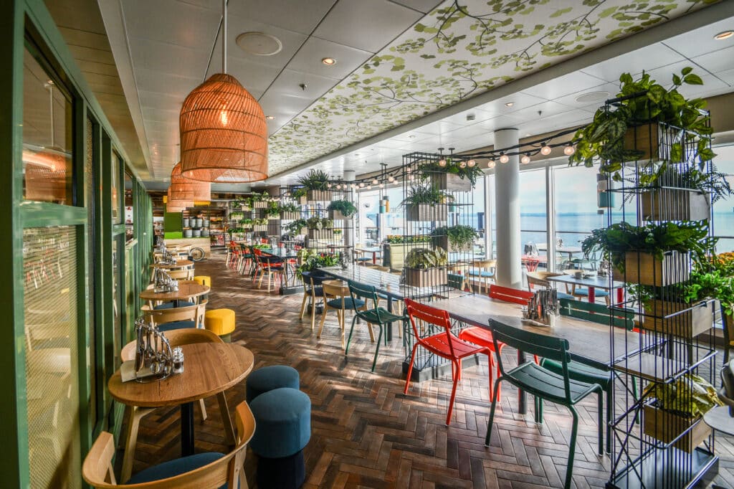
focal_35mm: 15
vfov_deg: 77.3
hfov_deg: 100.4
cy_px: 244
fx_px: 306
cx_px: 367
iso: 200
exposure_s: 1/100
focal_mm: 10
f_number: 5
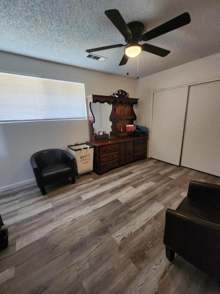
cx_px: 110
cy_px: 147
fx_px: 110
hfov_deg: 89.9
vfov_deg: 106.2
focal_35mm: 13
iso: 320
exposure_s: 1/30
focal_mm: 2.2
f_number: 2.2
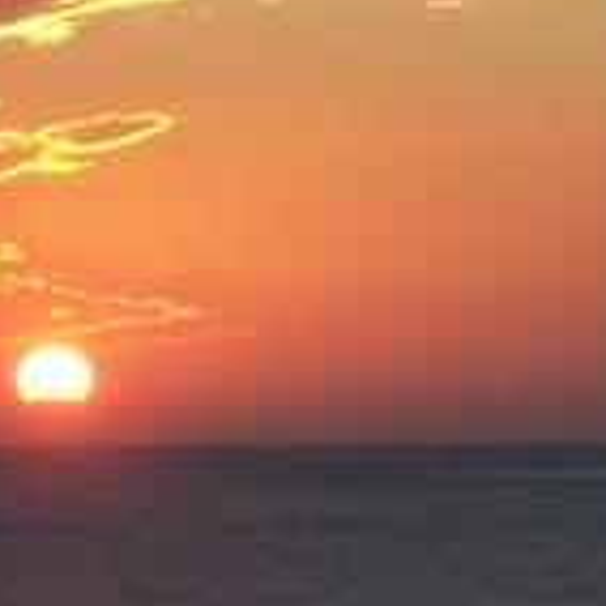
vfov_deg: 4.4
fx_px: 7863
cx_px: 51
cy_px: 405
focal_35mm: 397
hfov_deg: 4.4
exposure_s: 1/180
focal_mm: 16.6
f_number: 4.9
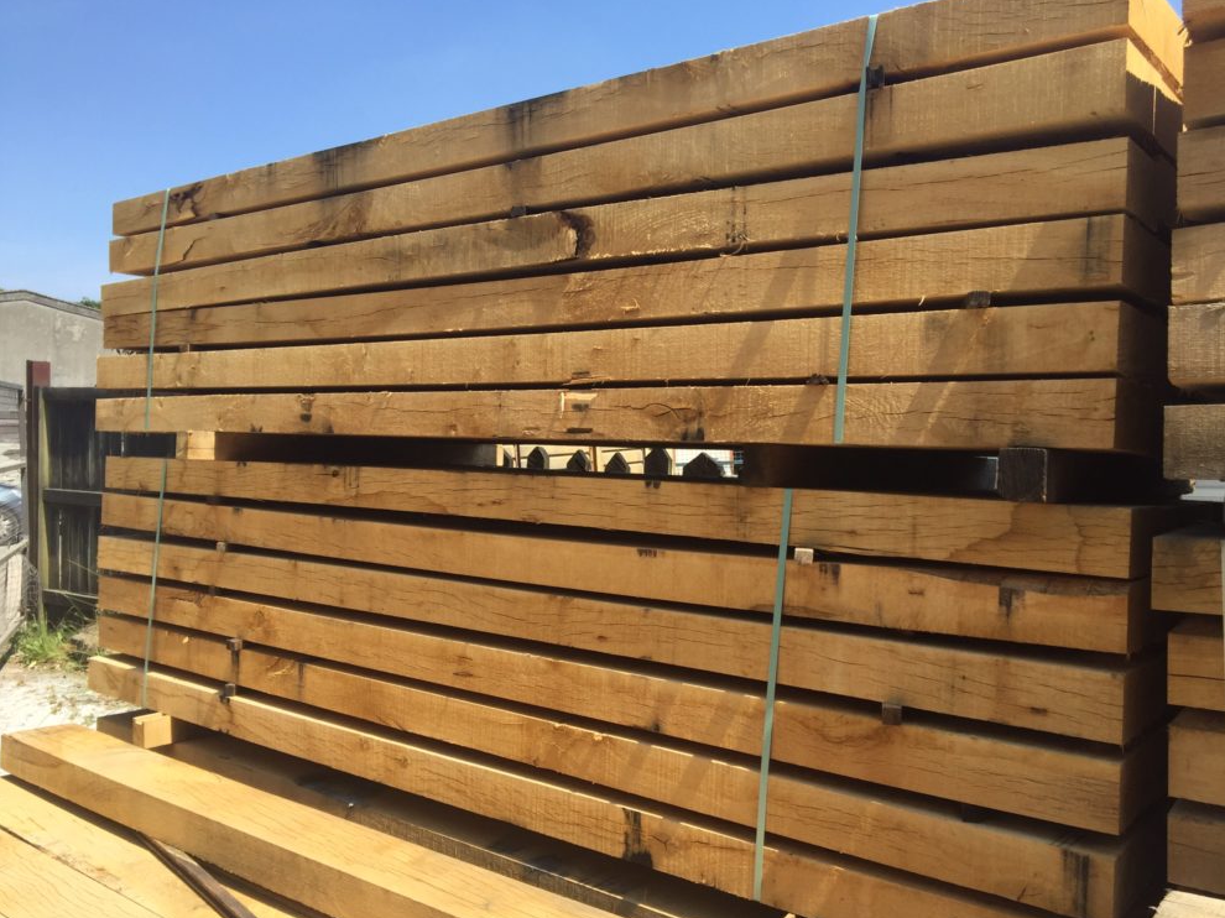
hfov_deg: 60.0
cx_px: 631
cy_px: 468
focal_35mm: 30
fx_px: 1061
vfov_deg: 46.8
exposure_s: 1/1319
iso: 32
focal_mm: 4.15
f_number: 2.2
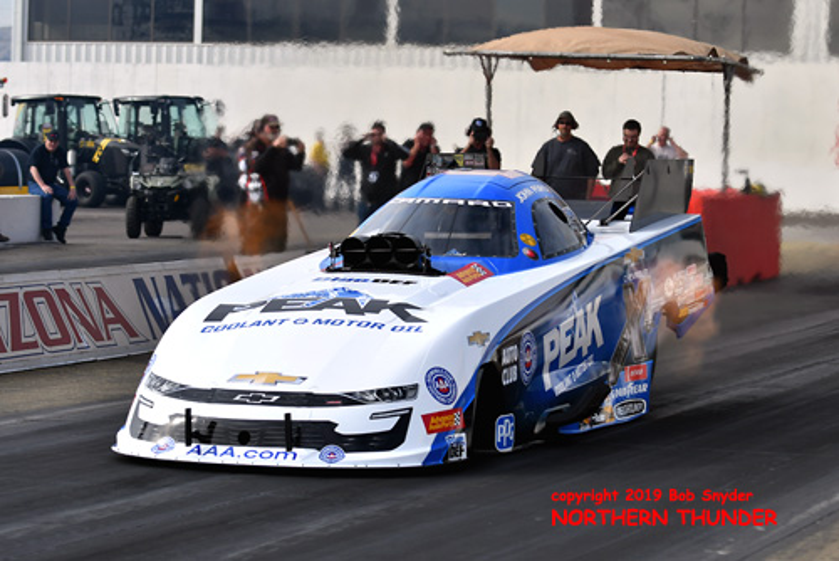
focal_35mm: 105
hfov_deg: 19.4
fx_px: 2448
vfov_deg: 13.1
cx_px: 420
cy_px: 280
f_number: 5.6
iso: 160
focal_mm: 70
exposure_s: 1/2000
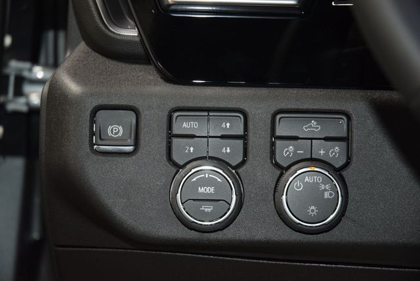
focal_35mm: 105
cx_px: 210
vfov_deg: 13.0
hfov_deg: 19.5
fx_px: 1225
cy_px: 140
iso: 1400
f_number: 4.5
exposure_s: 1/40
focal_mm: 70
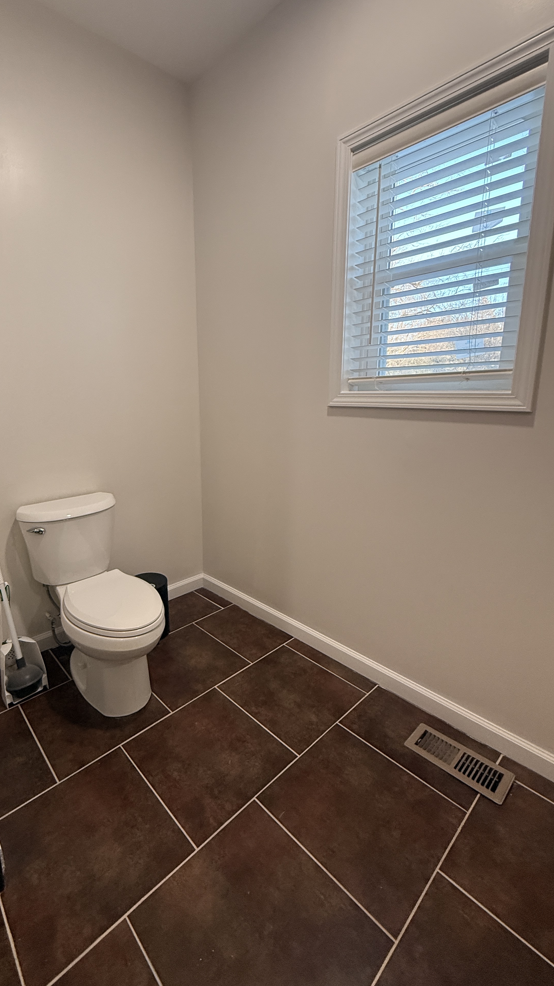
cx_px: 209
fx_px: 418
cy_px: 471
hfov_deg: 66.1
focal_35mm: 16
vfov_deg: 99.3
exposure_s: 1/120
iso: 250
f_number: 2.2
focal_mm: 2.22
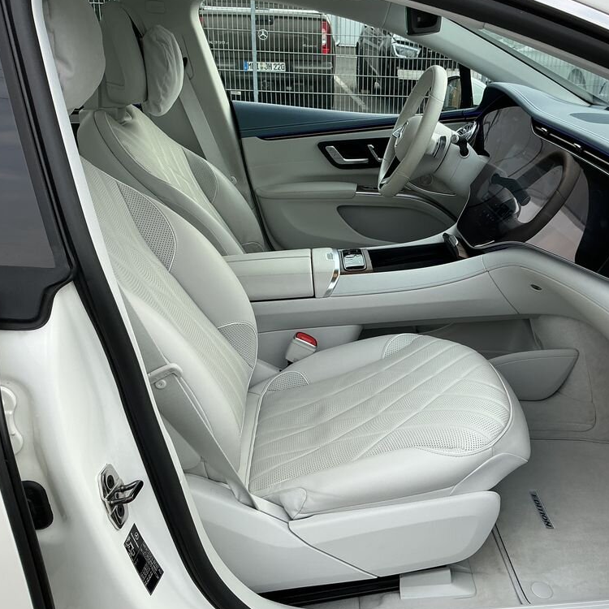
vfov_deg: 47.2
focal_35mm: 35
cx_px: 404
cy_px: 307
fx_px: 697
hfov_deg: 46.5
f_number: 1.8
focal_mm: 3
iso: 25
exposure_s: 1/406
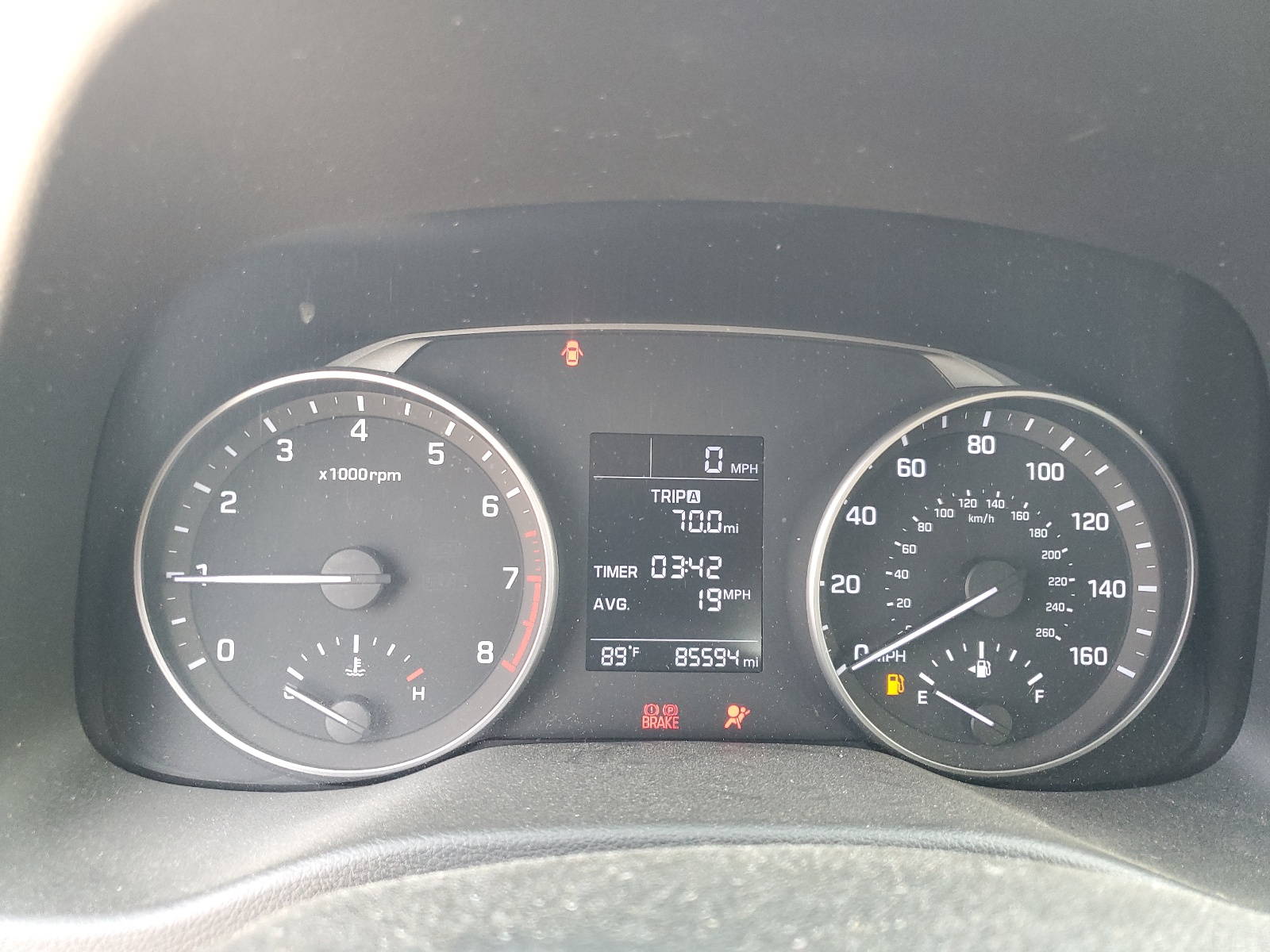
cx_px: 635
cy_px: 476
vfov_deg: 53.1
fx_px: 954
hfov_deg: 67.3
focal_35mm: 26
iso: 154
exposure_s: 1/60.2
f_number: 1.5
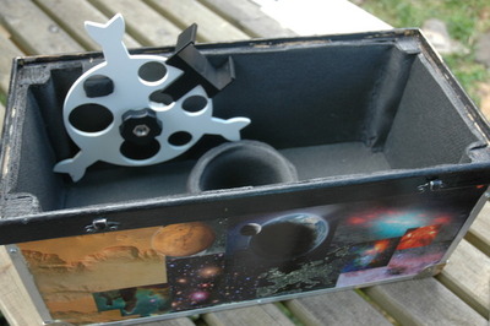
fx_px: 551
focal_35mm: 40
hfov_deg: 48.0
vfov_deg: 33.0
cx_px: 245
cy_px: 163
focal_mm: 27
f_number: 3.8
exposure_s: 1/50
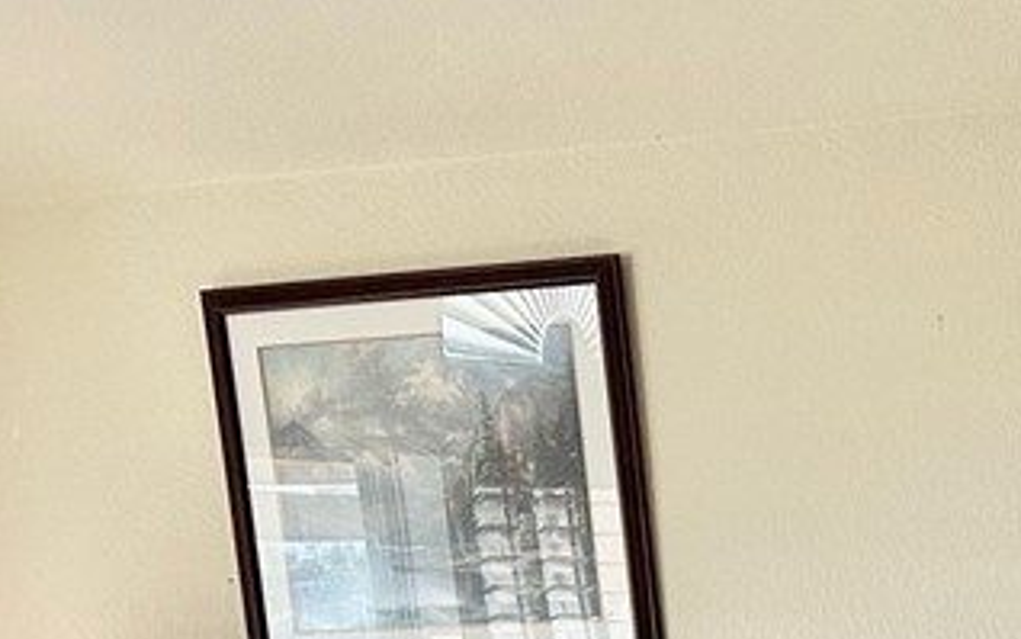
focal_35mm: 82
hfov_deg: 21.5
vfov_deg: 14.8
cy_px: 973
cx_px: 1487
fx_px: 2283
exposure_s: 1/120
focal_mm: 6.86
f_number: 1.78
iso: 200
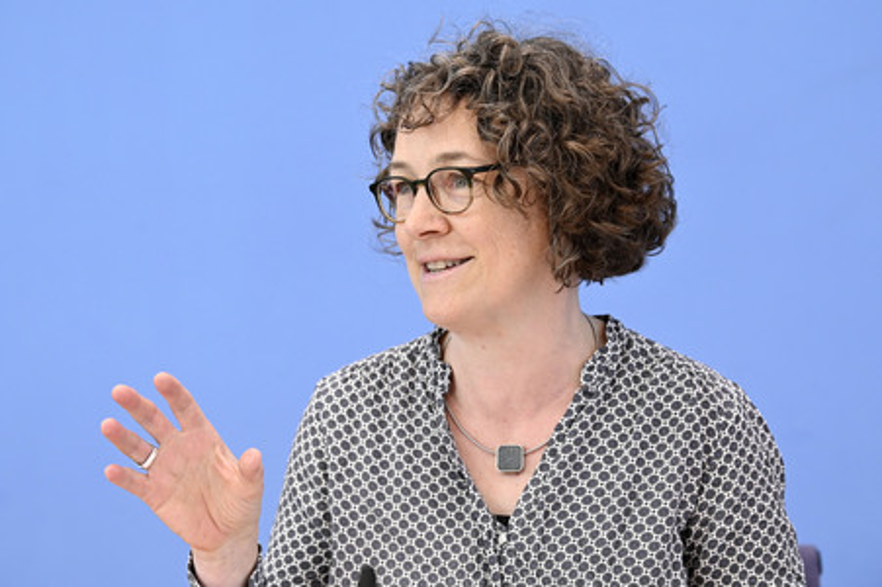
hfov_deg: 15.8
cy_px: 294
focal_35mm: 130
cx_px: 441
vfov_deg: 10.5
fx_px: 3183
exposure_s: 1/640
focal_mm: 130
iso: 3200
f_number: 5
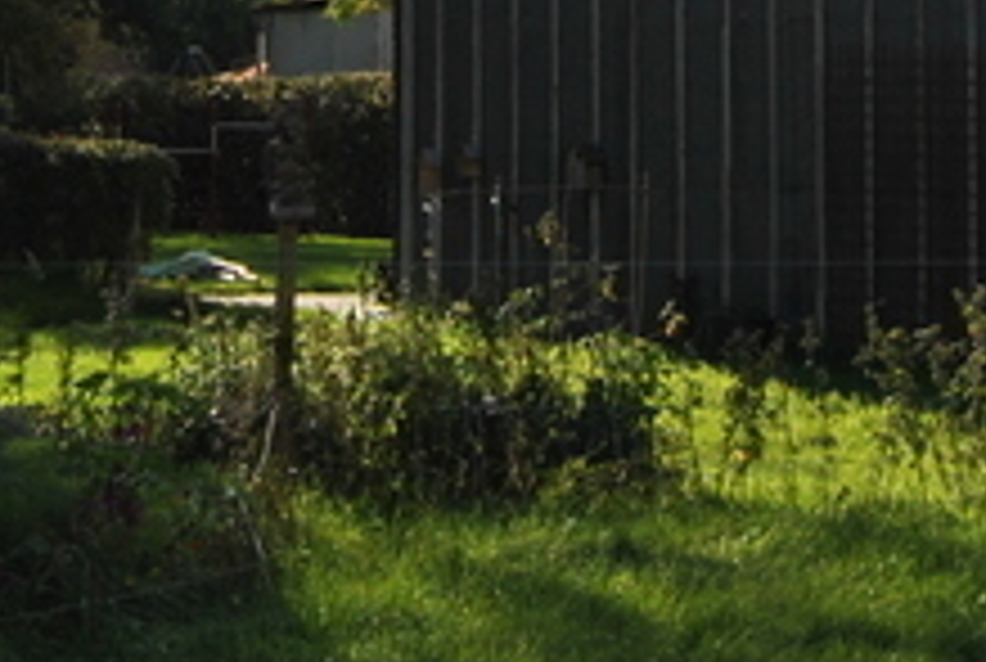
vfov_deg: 9.4
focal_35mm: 140
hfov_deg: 14.6
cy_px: -502
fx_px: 3842
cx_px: 477
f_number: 9
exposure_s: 1/200
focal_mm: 20
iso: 100
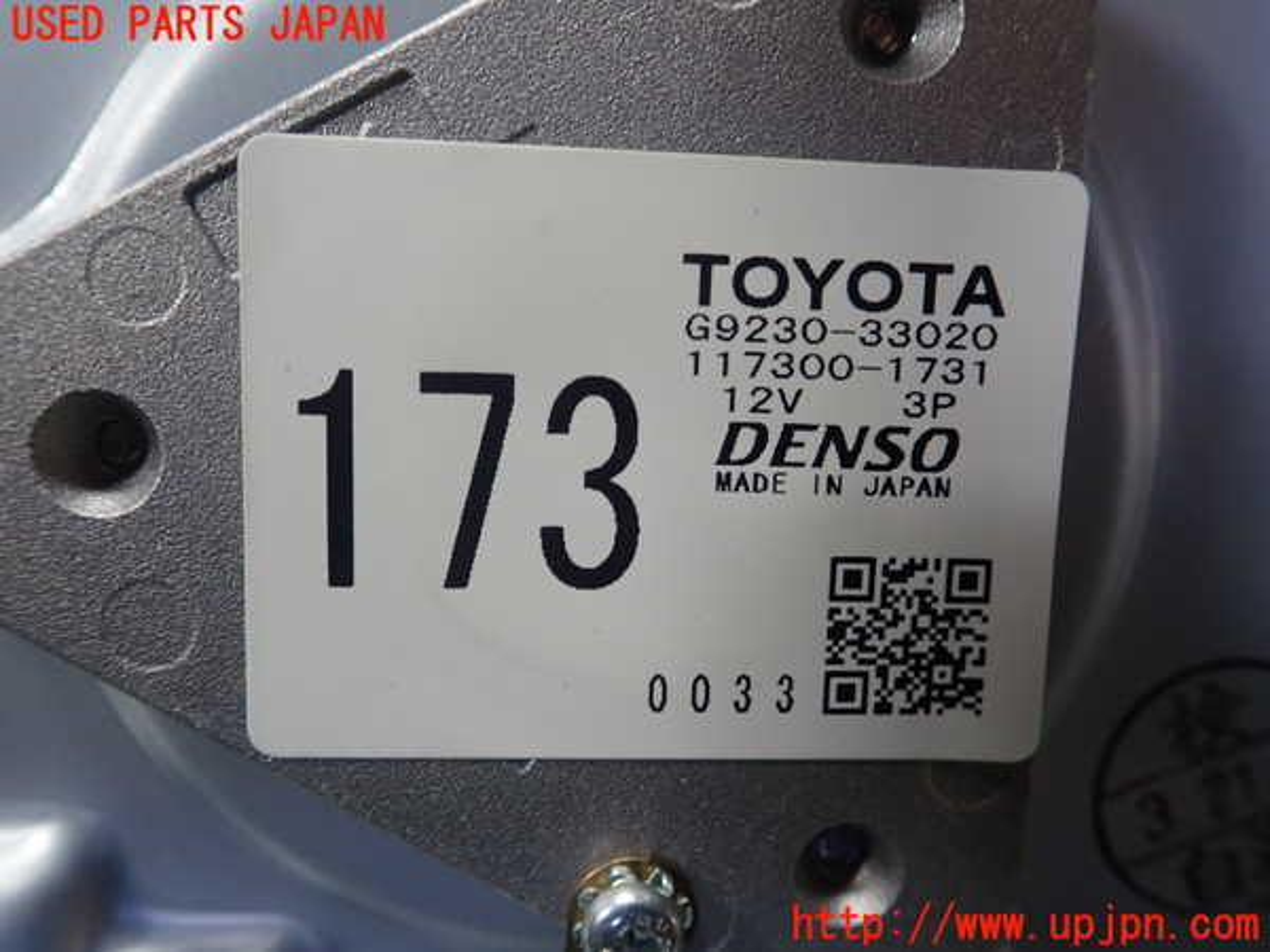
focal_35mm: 30
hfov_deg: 60.0
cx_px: 635
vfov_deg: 46.8
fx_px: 1101
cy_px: 476
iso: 200
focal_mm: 5.5
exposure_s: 1/125
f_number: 2.3
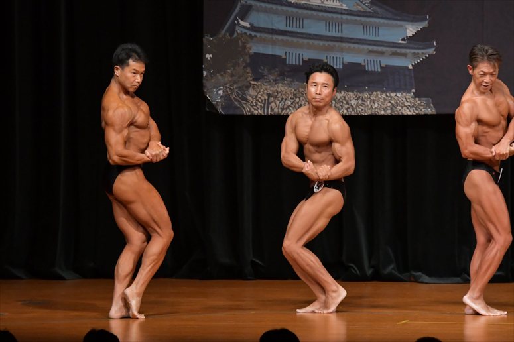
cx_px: 257
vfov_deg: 4.8
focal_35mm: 285
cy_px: 171
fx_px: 4067
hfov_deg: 7.2
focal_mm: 190
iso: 5000
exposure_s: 1/400
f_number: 5.6
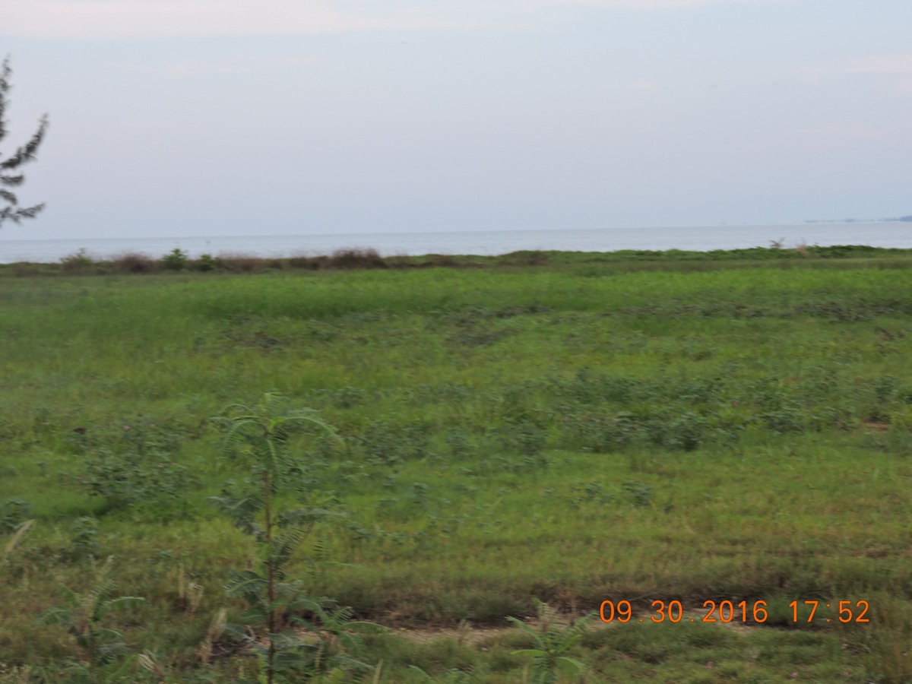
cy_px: 342
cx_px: 456
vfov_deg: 10.2
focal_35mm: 145
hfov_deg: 13.6
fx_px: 3820
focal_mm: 25.9
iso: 100
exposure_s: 1/160
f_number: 4.4
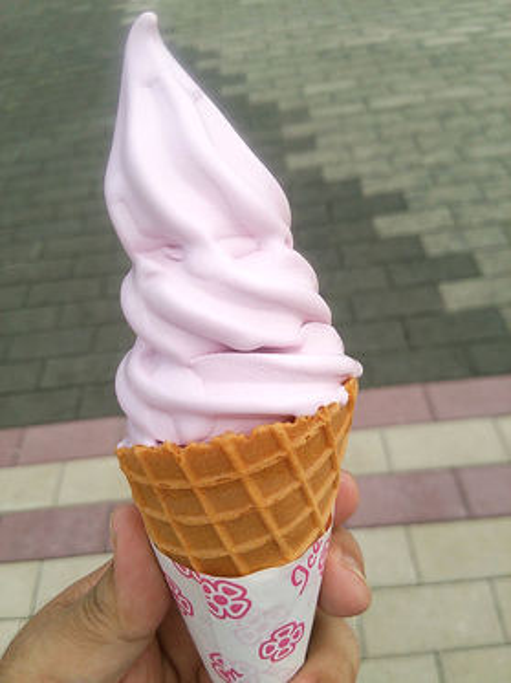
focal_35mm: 30
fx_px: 591
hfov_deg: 46.7
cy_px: 342
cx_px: 256
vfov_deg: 60.0
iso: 40
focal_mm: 4.06
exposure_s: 1/351
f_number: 1.94
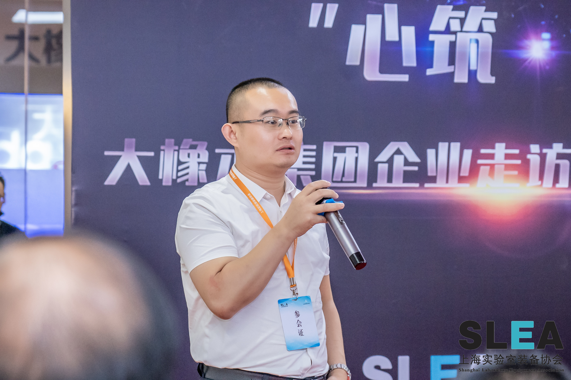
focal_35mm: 109
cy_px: 190
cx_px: 286
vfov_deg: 12.6
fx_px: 1729
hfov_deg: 18.8
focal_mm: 73
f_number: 4
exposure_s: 1/125
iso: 5000
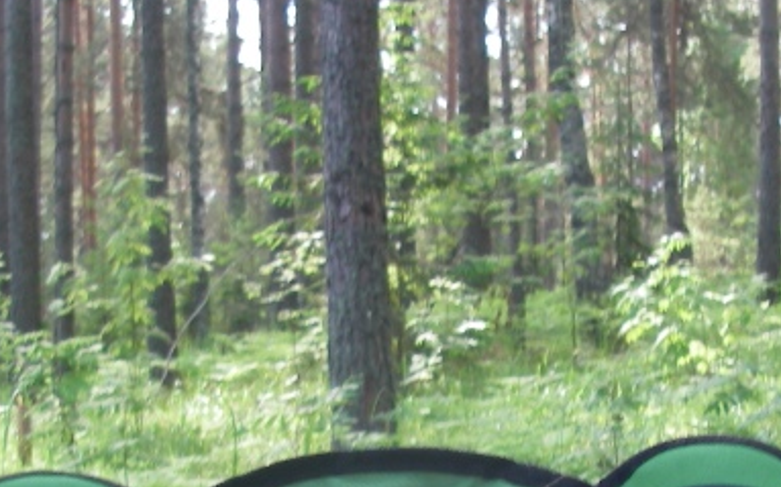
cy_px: 584
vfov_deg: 13.1
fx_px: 2064
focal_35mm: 97
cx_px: 477
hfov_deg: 21.4
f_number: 3.3
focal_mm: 6.3
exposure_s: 1/50
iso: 64
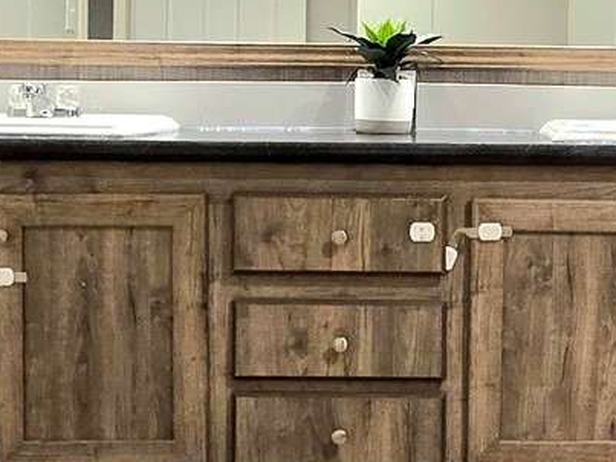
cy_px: 132
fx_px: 1103
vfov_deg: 23.5
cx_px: 503
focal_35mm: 62
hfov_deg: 30.4
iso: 250
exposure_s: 1/60.2
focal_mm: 2.2
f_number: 2.2
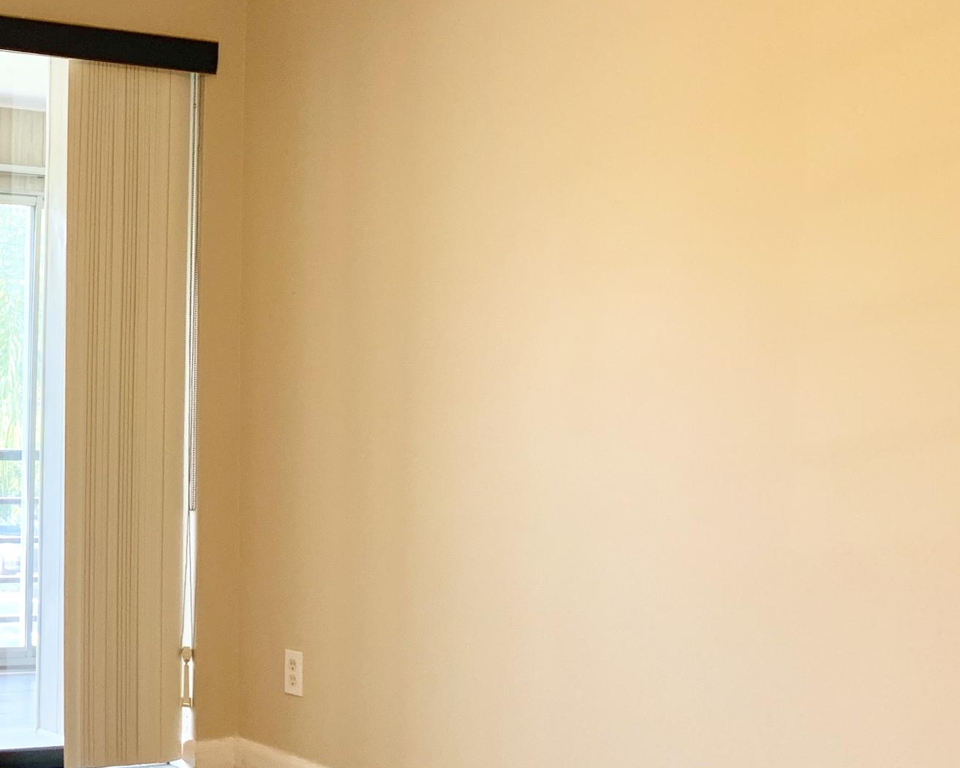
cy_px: 336
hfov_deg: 29.3
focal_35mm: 58
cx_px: -97
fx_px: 1648
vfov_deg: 26.2
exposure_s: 1/121
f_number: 1.8
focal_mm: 4.25
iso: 100
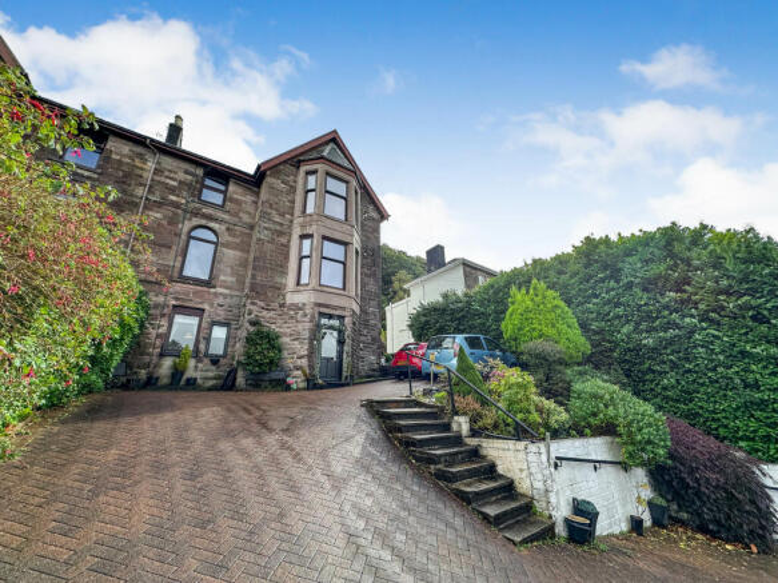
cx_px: 389
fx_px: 315
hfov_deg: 102.1
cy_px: 292
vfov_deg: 85.7
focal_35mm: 14
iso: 50
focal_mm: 2.22
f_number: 2.2
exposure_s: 1/1150
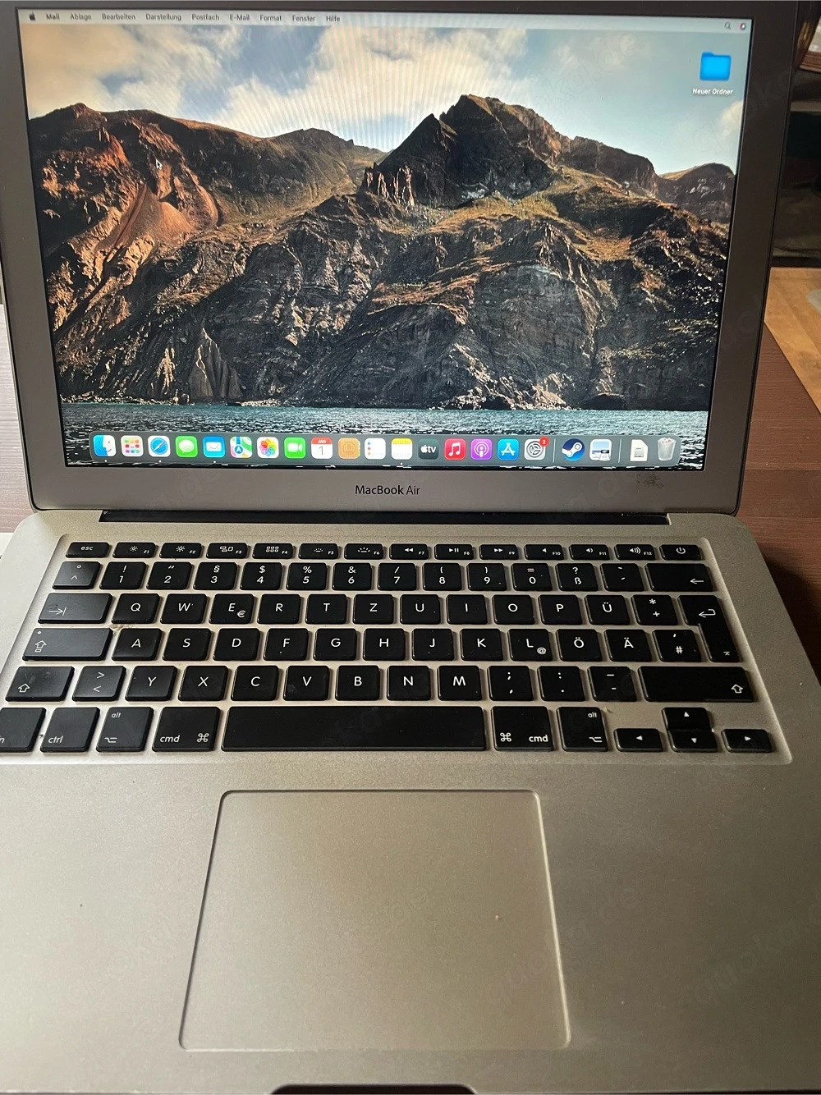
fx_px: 822
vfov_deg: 67.3
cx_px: 410
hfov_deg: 53.0
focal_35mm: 26
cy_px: 548
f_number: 1.6
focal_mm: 4.2
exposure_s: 1/60
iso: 250
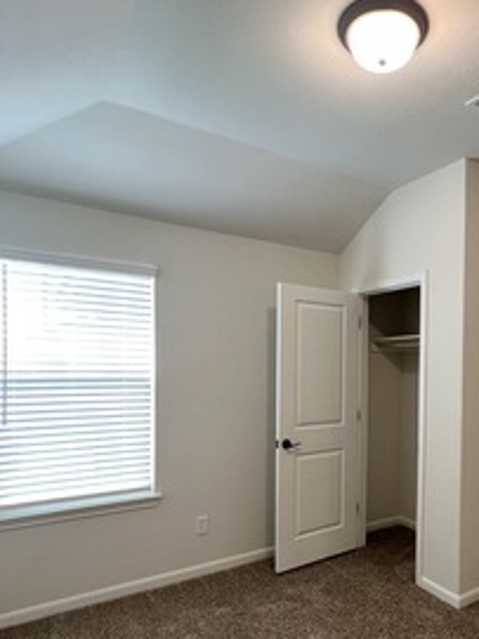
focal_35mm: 23
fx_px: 425
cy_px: 382
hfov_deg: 56.1
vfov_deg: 73.2
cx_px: 356
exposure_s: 1/60
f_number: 1.8
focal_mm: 1.57
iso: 250
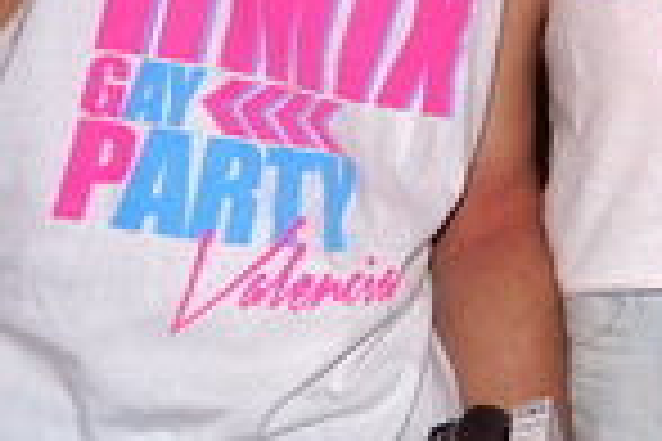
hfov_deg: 14.5
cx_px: 1347
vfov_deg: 11.5
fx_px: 2133
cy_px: -122
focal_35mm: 116
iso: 100
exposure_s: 1/160
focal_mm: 18
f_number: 3.5
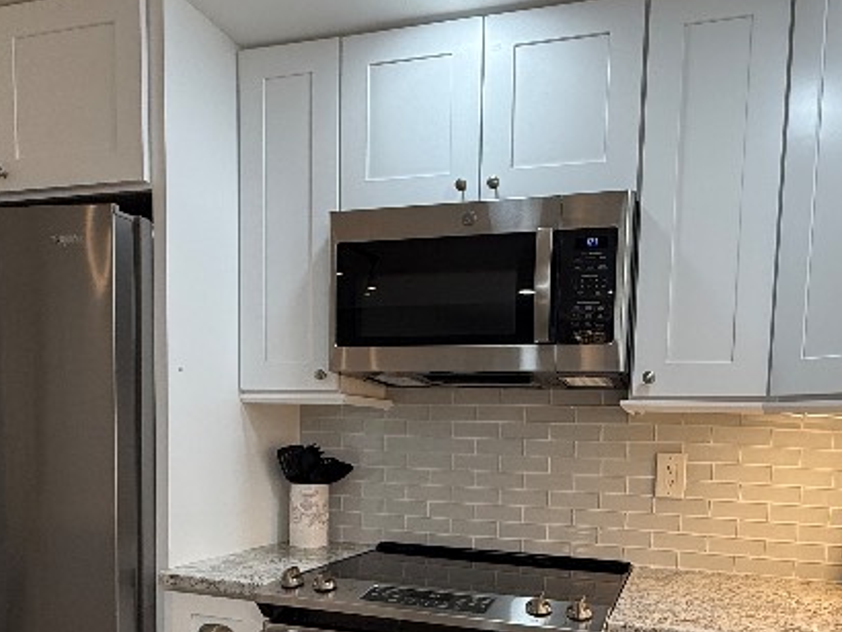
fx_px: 706
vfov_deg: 45.9
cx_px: 485
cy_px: 500
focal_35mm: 29
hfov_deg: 61.3
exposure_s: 1/120
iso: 160
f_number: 2.2
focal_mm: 2.22
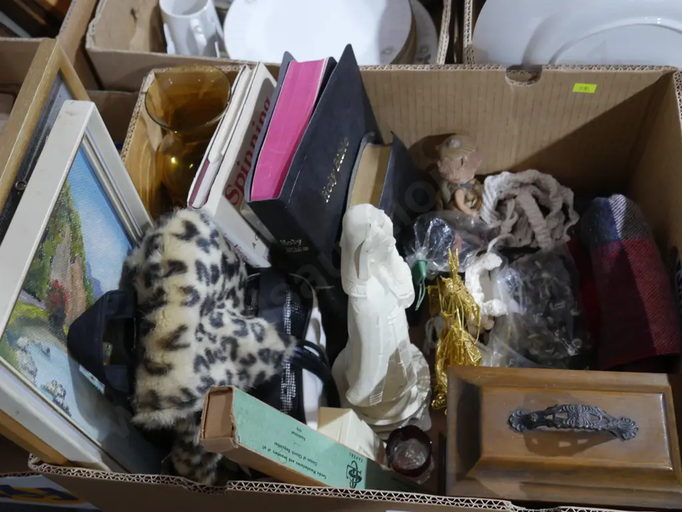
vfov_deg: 36.0
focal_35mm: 40
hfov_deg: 46.8
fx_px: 788
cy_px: 256
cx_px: 341
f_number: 4.4
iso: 1600
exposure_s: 1/60
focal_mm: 20
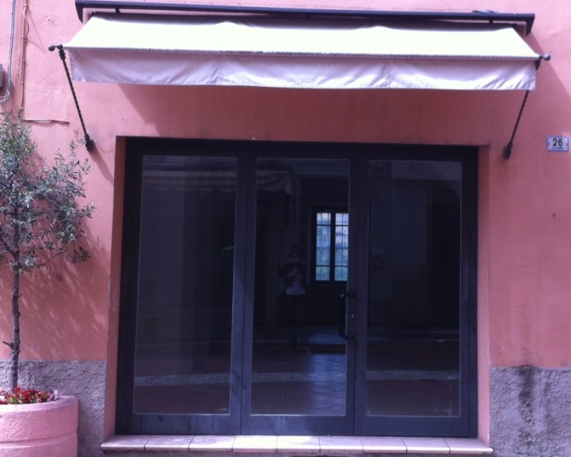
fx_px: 879
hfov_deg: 35.9
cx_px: 326
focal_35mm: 52
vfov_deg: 29.1
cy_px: 195
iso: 80
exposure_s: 1/331
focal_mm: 3.85
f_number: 2.8
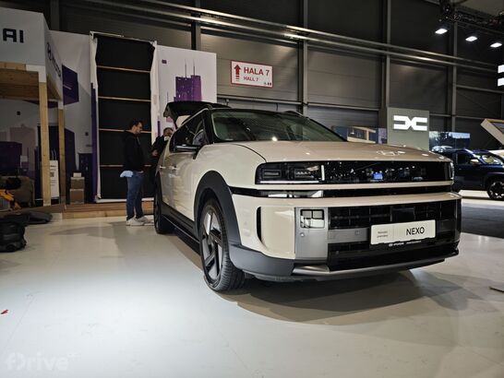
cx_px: 252
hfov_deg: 73.9
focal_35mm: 23
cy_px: 189
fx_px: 335
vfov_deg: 58.9
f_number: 1.63
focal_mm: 8.72
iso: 80
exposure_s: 1/100
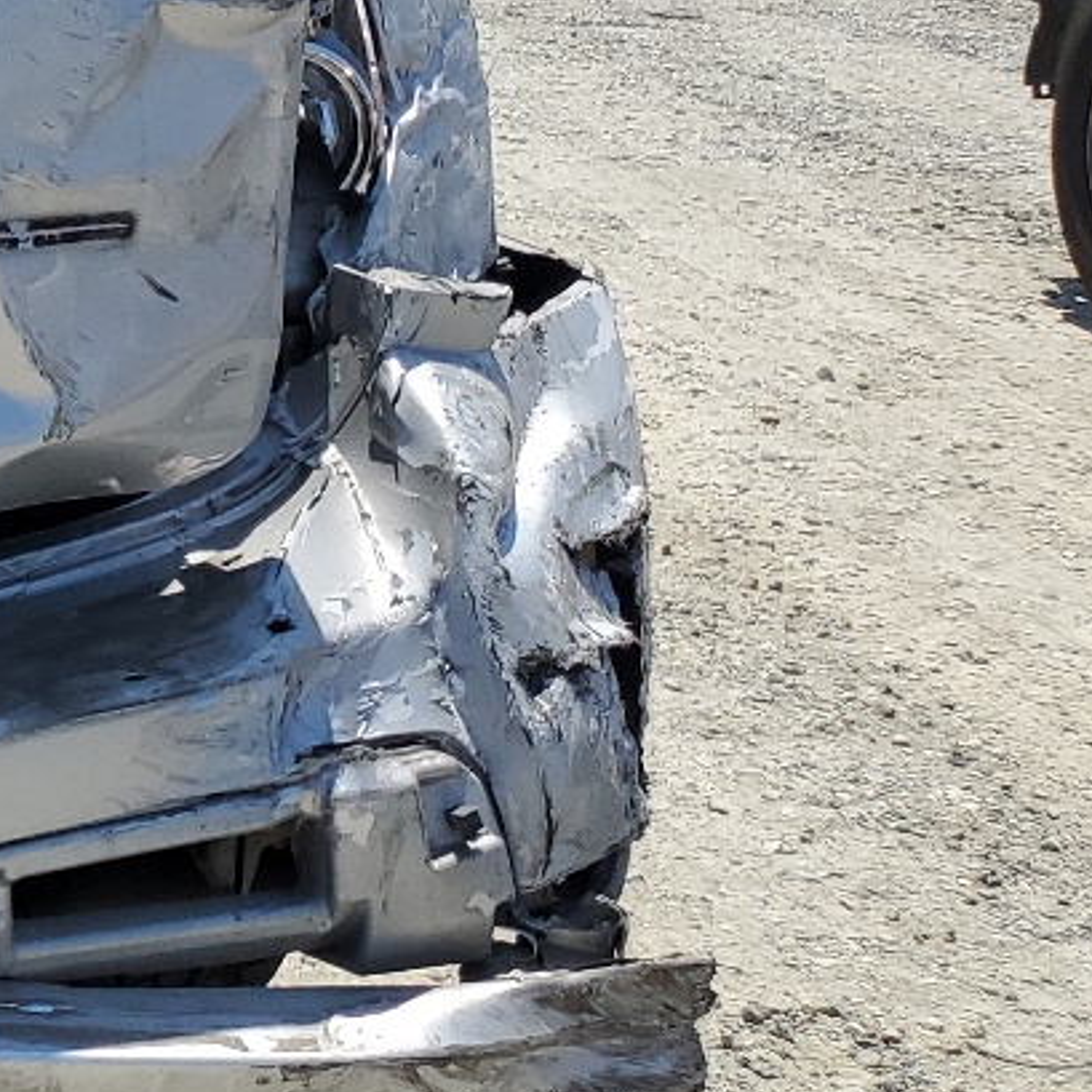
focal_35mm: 90
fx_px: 3212
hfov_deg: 16.1
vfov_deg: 19.0
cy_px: 125
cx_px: -926
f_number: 1.5
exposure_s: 1/3333
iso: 50
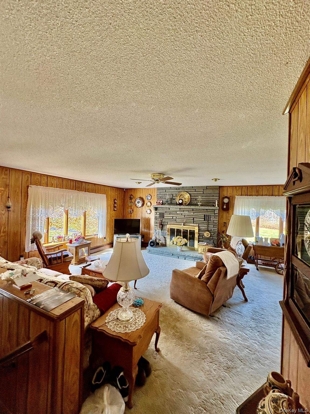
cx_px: 155
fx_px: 167
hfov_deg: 85.7
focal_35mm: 14
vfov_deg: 102.1
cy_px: 207
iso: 200
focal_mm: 2.22
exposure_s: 1/60
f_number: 2.2
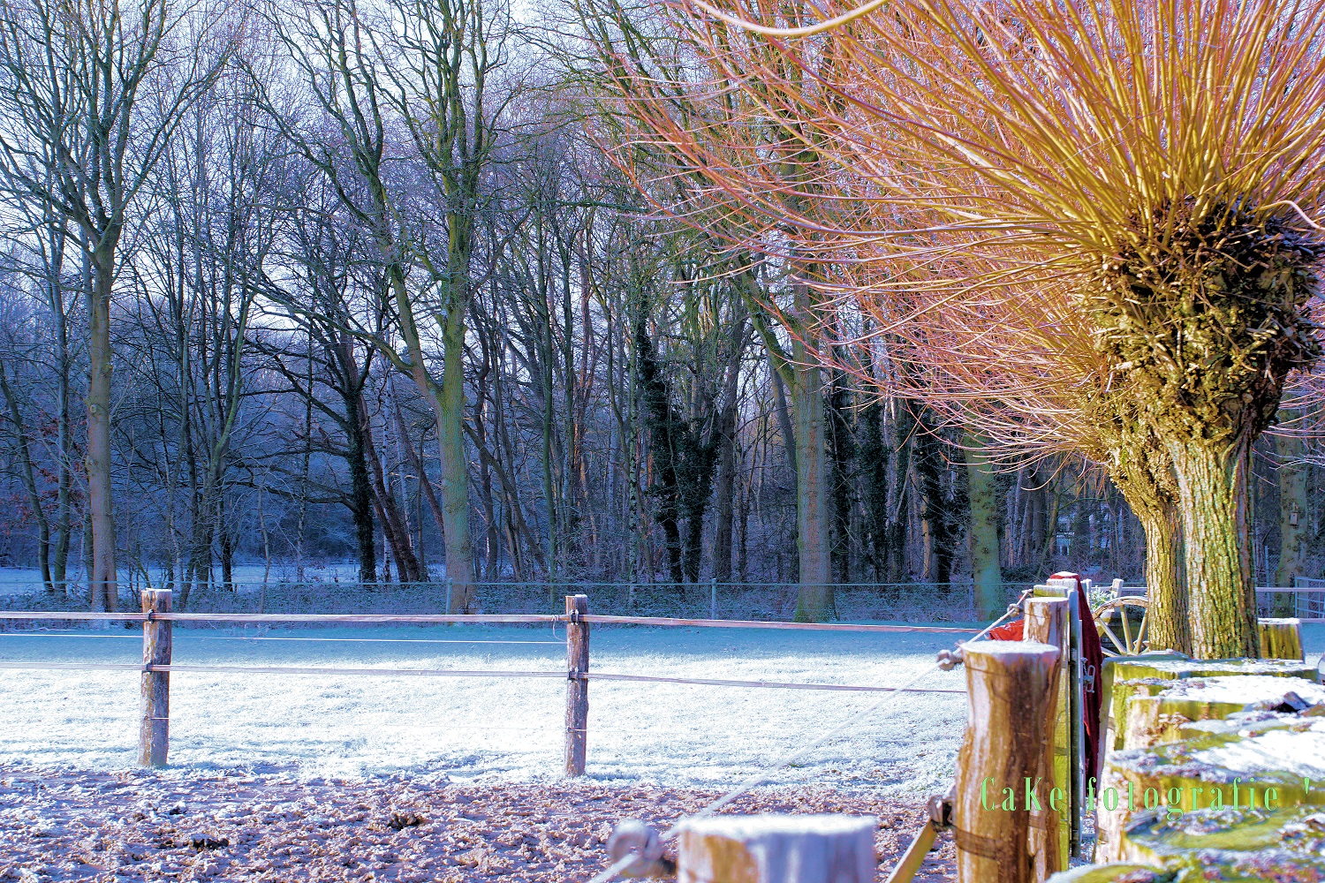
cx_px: 662
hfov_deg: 37.9
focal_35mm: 52
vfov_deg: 25.8
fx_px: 1932
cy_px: 442
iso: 100
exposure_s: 1/40
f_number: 6.3
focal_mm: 35
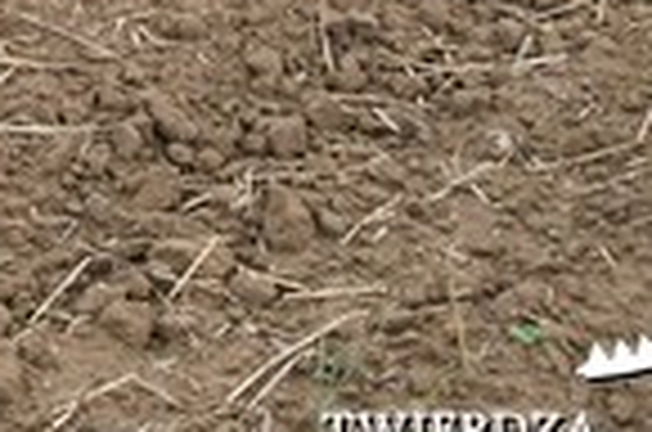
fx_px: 2765
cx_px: -773
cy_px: -403
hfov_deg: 11.6
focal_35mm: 153
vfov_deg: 8.5
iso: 400
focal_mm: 20
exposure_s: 1/320
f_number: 5.6
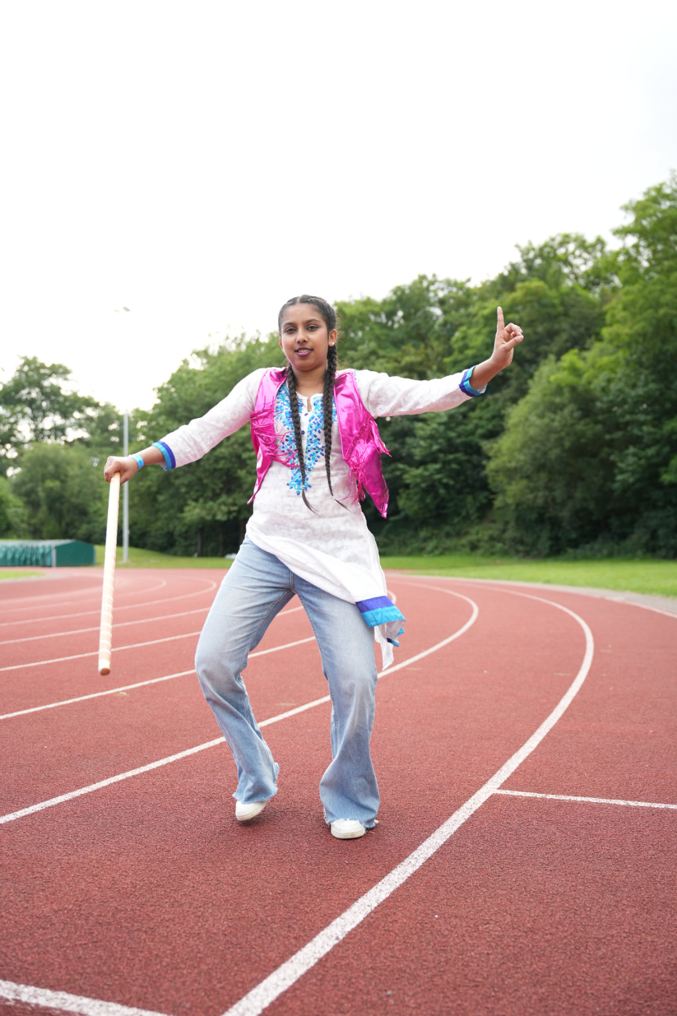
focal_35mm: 35
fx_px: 996
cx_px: 338
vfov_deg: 54.0
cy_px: 508
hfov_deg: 37.6
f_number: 2.8
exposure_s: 1/640
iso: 250
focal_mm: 35.3
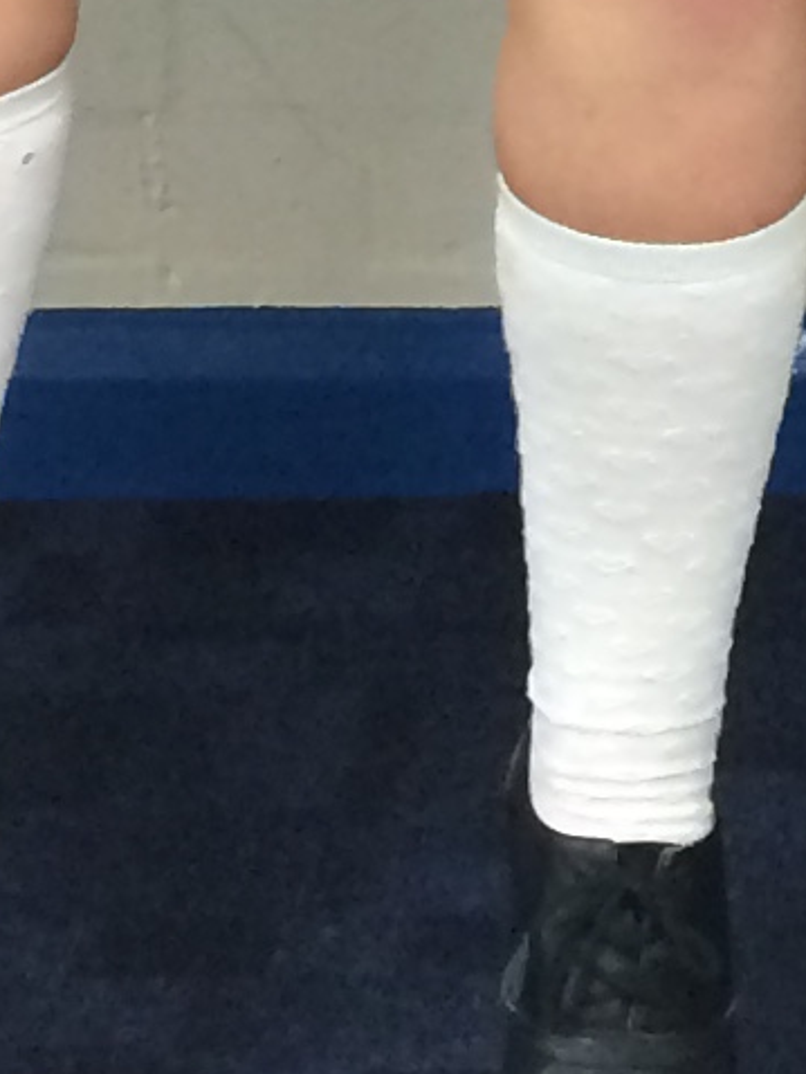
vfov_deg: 8.8
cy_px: -1723
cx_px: 1466
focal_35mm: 198
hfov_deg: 7.3
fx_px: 6142
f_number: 2.2
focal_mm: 4.15
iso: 100
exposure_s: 1/30
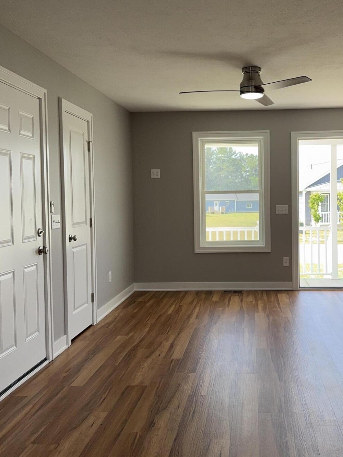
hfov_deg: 39.1
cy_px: 213
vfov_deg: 51.3
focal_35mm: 36
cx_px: 232
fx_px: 476
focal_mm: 6.76
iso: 80
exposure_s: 1/279
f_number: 1.78
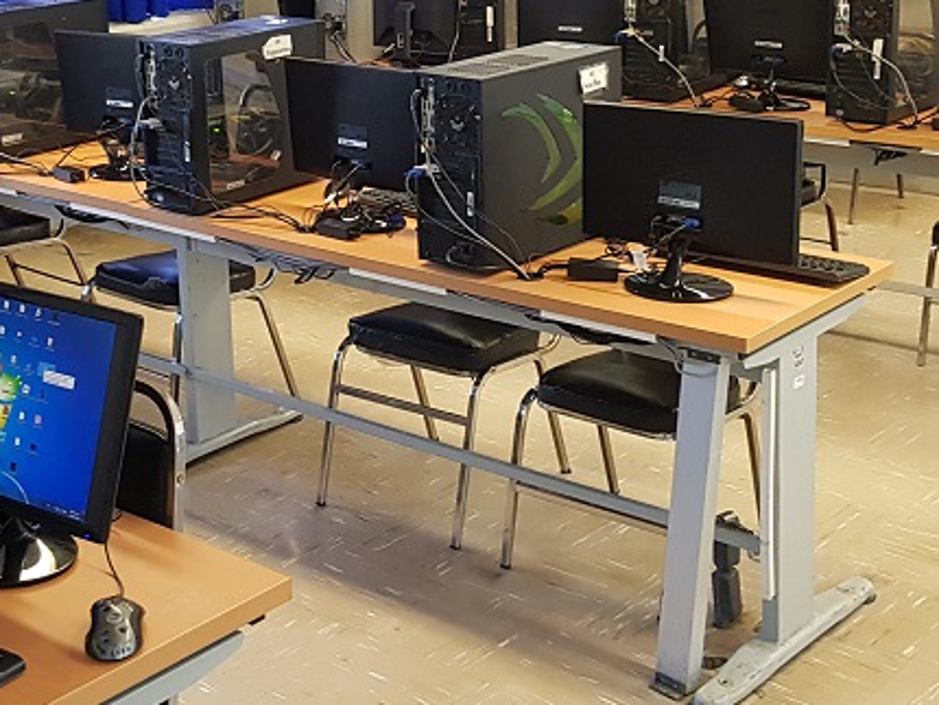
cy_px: 273
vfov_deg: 25.2
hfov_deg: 33.2
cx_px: 397
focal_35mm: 58
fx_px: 1574
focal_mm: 4.2
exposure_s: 1/60
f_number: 1.7
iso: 200
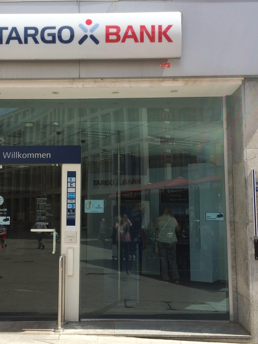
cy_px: 171
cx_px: 107
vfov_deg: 43.8
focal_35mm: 43
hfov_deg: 33.5
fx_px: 427
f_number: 2.2
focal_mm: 4.15
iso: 32
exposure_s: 1/1368
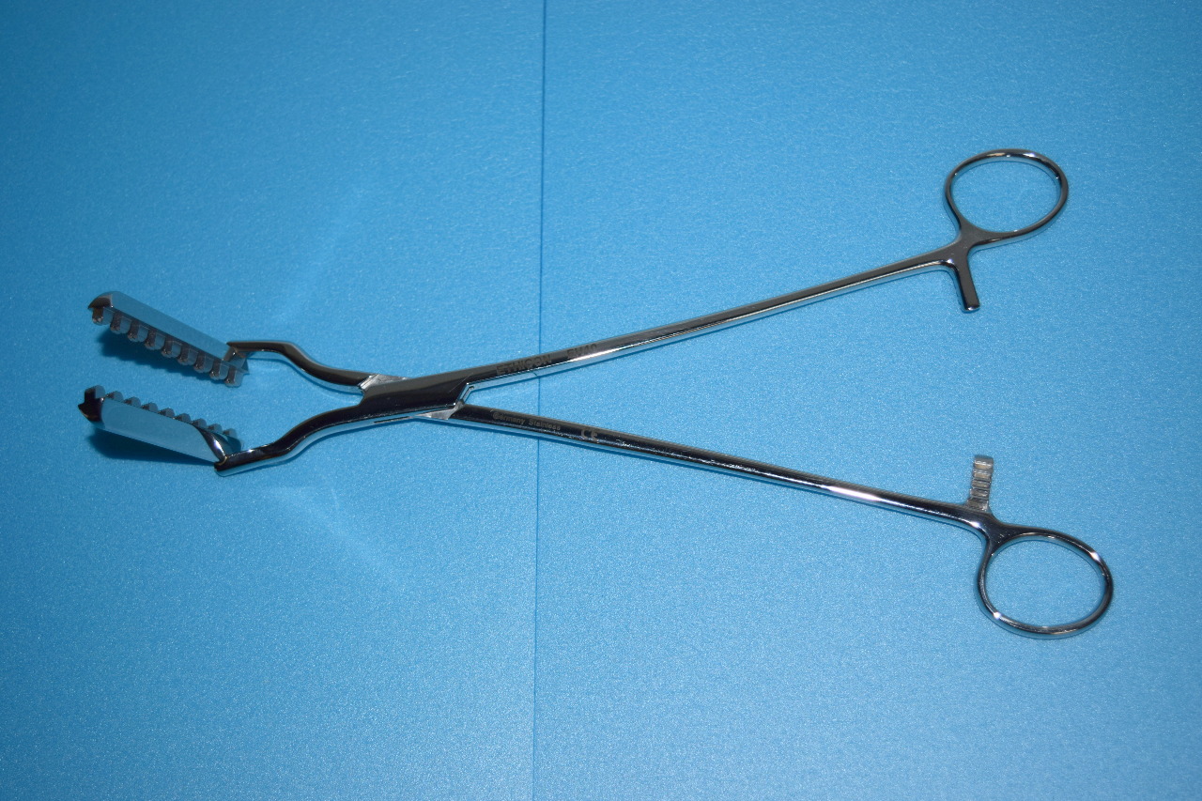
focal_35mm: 48
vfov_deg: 28.1
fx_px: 1602
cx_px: 601
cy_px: 400
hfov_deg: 41.1
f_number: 4.5
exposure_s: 1/80
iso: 220
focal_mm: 32
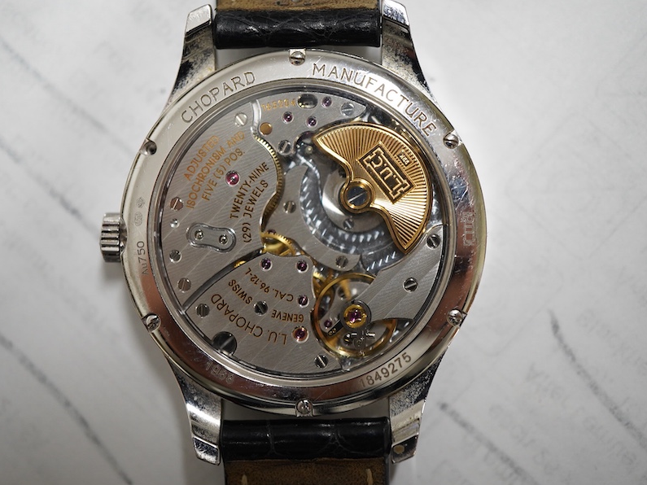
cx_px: 293
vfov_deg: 29.7
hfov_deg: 38.9
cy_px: 243
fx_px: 916
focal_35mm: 49
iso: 1000
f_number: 5
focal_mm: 30
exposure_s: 1/125
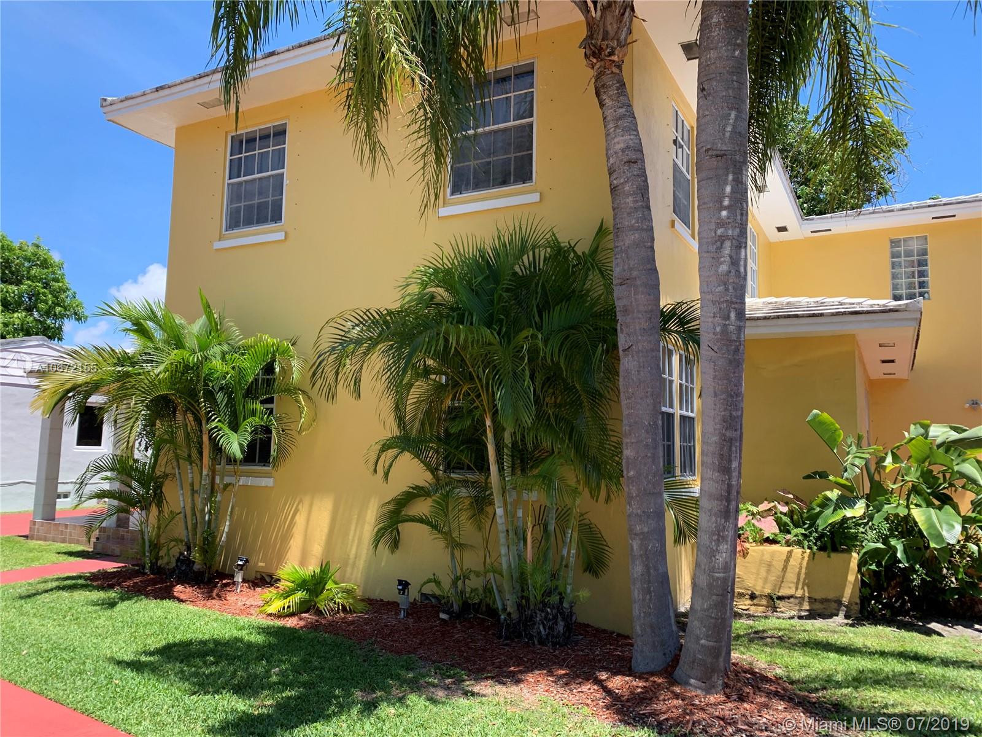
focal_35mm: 26
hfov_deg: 67.3
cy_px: 368
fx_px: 738
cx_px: 491
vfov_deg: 53.1
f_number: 1.8
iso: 25
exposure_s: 1/749
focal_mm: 4.25
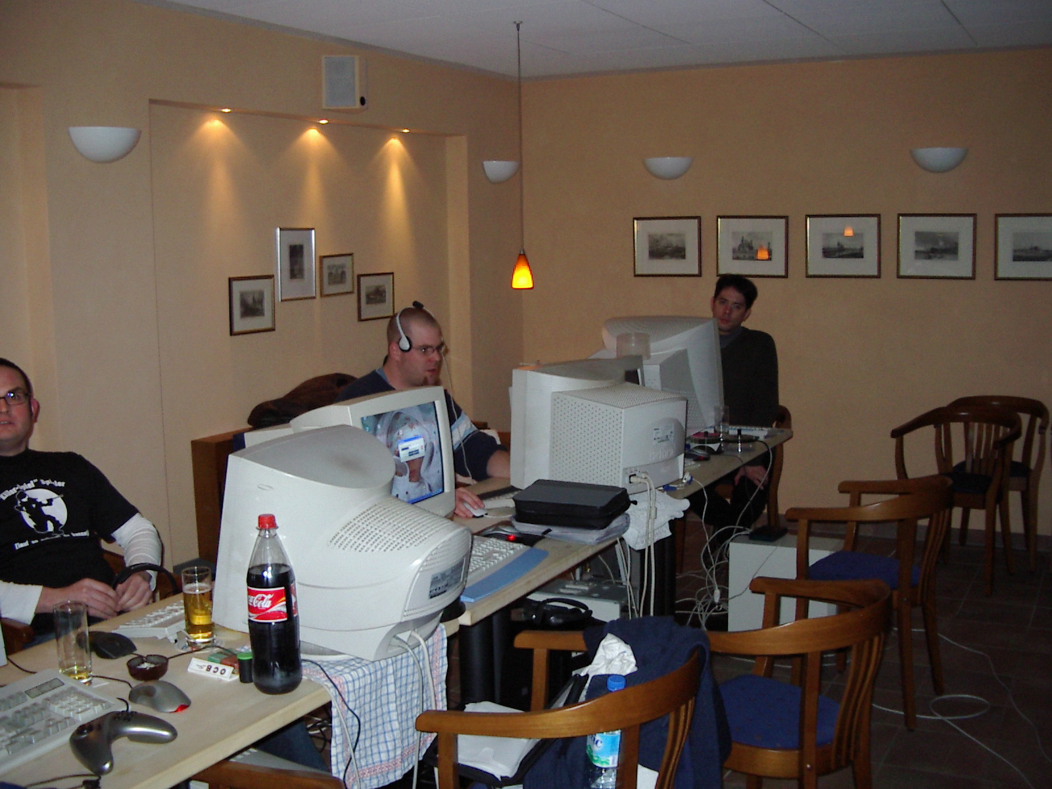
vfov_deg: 37.7
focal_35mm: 38
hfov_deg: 49.0
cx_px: 526
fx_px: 1155
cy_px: 394
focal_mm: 5.8
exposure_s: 1/60
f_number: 2.6
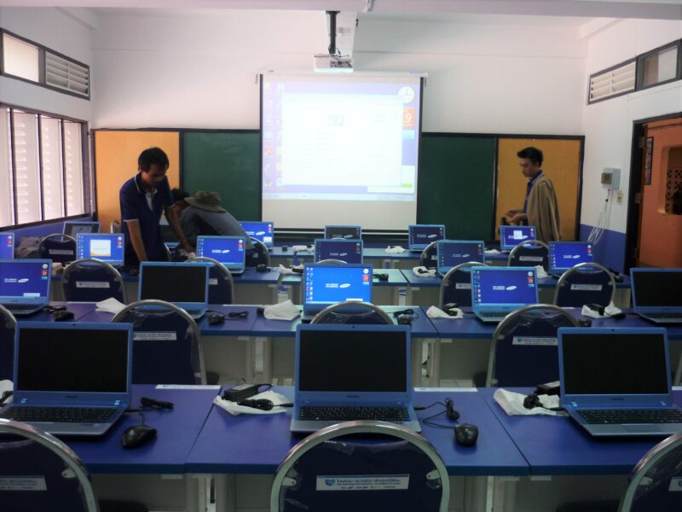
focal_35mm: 33
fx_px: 650
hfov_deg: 55.4
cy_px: 256
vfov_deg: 42.9
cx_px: 341
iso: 100
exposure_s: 1/30
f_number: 2.8
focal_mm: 5.5
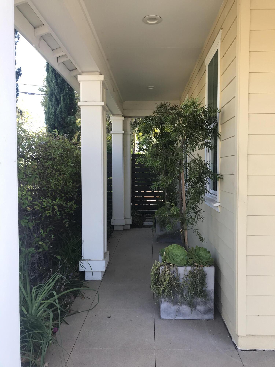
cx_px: 138
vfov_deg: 63.4
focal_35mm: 28
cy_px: 184
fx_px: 297
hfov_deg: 49.7
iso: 20
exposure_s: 1/143
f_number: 1.8
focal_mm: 3.99
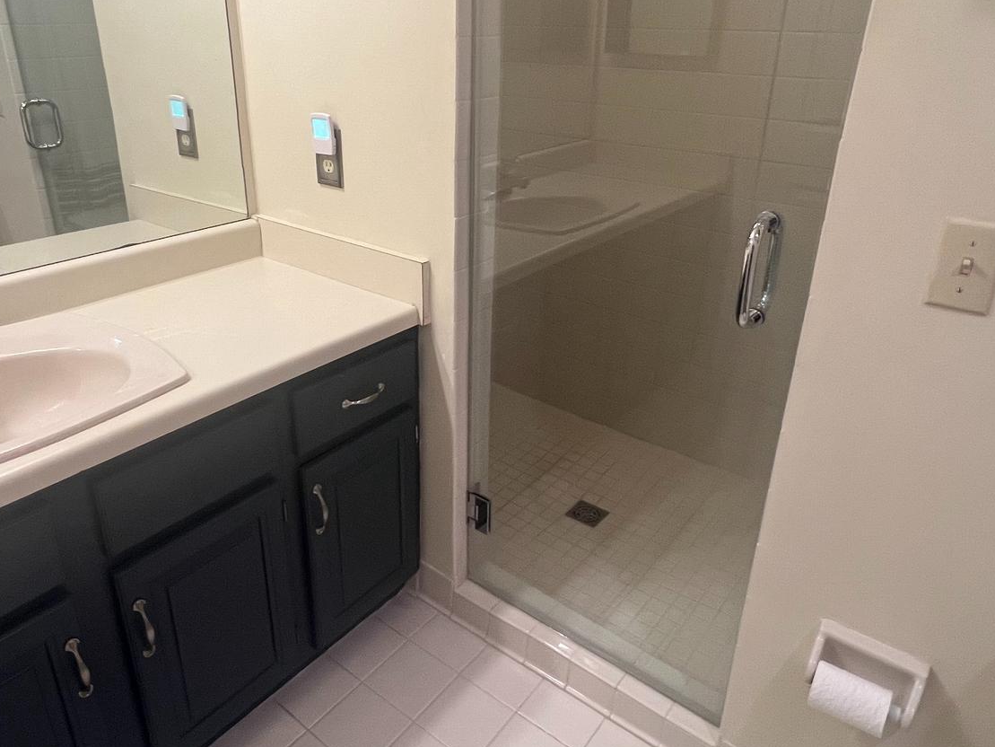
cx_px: 459
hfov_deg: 71.5
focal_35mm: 24
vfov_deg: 56.7
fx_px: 690
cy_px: 328
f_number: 1.8
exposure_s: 1/120
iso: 250
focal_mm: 1.57
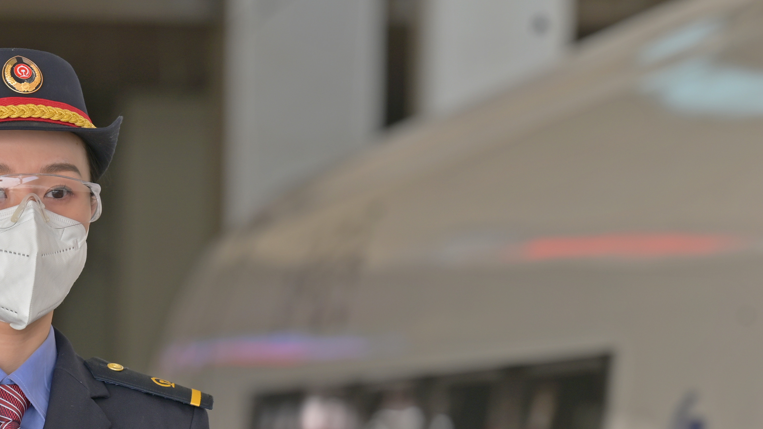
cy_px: 448
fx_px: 6393
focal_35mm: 316
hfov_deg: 6.8
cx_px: 238
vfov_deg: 3.8
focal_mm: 165
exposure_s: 1/60
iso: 100
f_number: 5.6
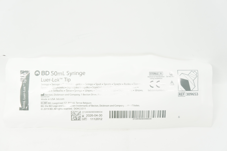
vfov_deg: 23.1
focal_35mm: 58
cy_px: 76
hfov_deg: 34.2
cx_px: 114
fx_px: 368
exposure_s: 1/80
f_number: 5.6
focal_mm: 39
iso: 800
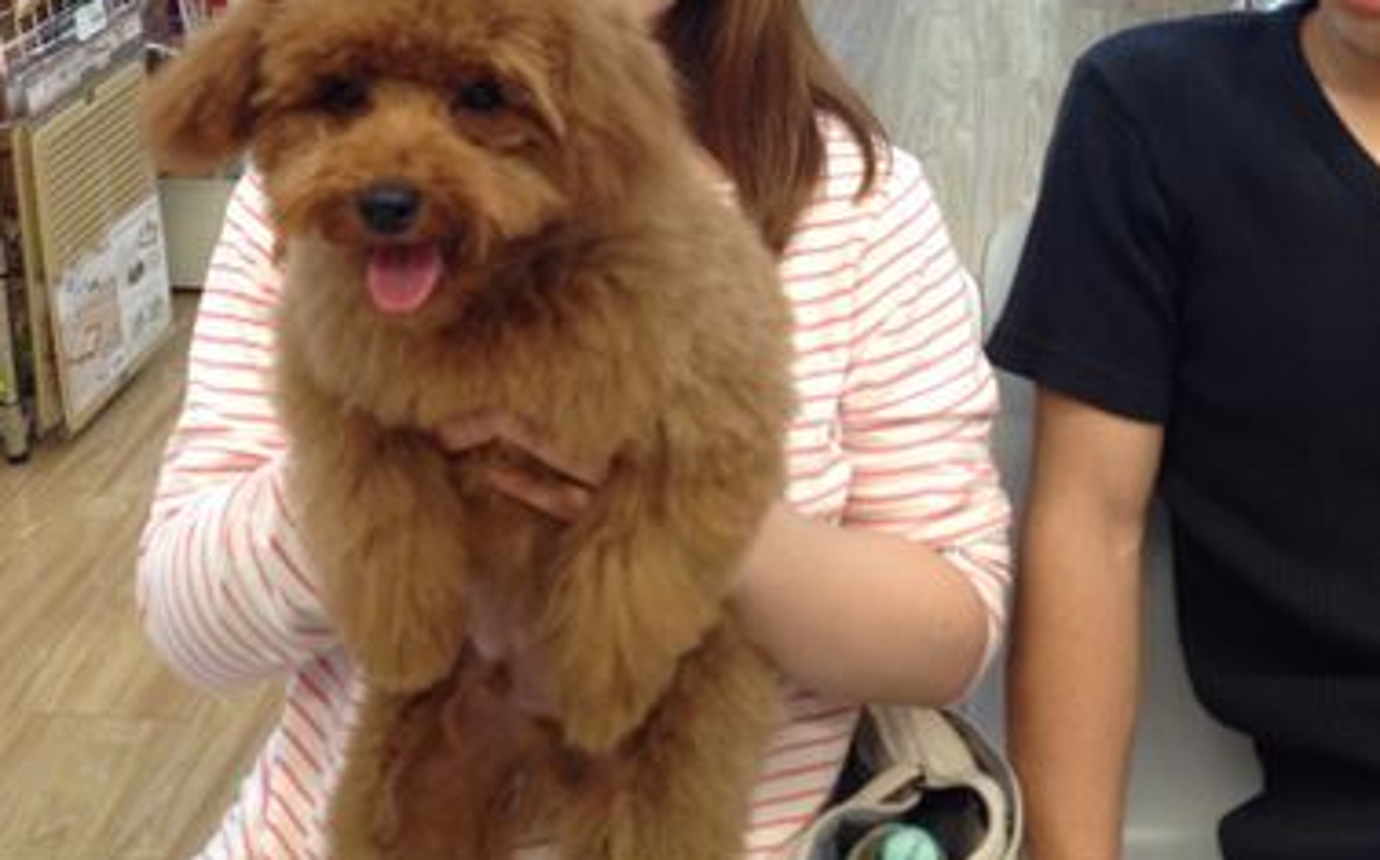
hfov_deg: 34.3
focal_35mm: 59
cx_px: 915
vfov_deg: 21.4
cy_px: 59
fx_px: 2217
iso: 50
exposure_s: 1/24
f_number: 2.4
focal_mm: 4.28
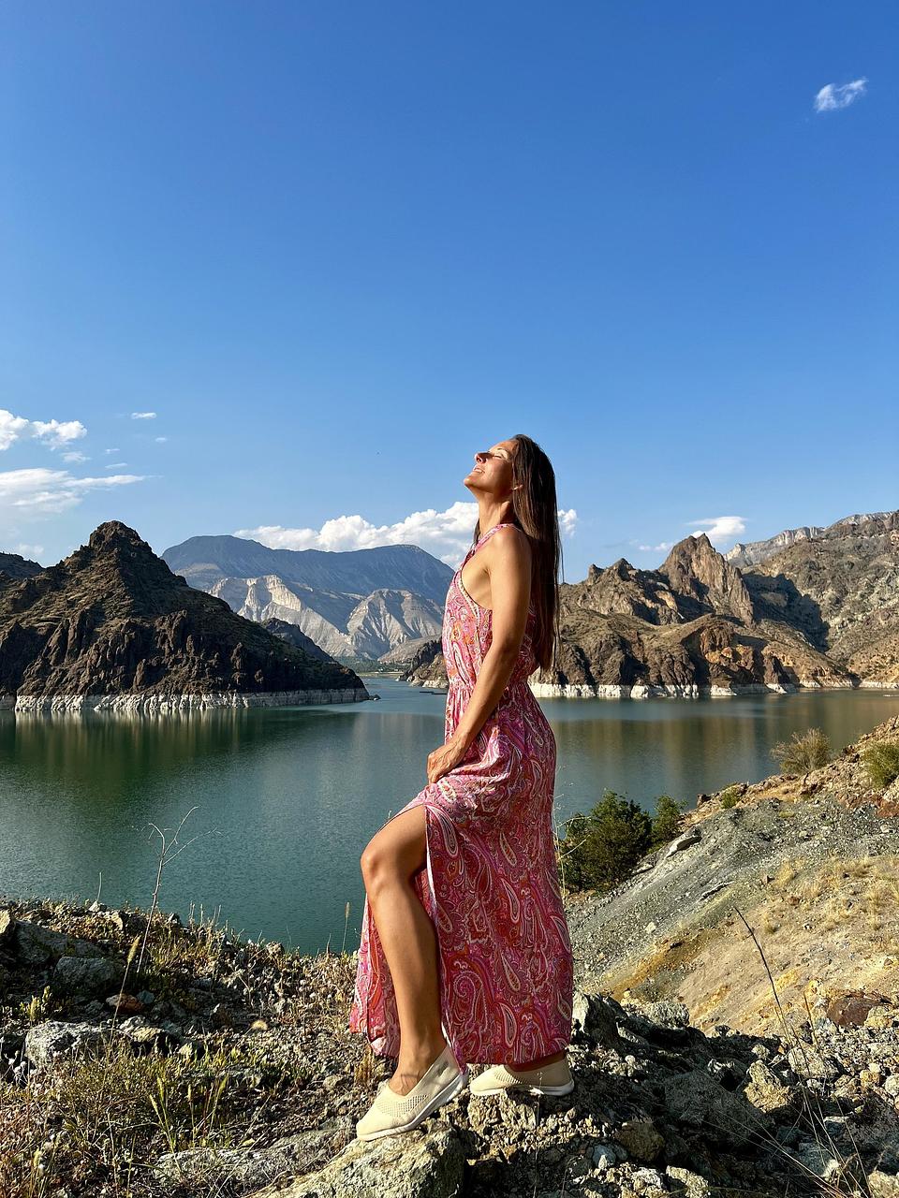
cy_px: 599
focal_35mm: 26
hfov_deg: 53.1
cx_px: 450
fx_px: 900
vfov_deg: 67.3
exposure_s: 1/3165
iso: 50
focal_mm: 5.7
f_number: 1.5
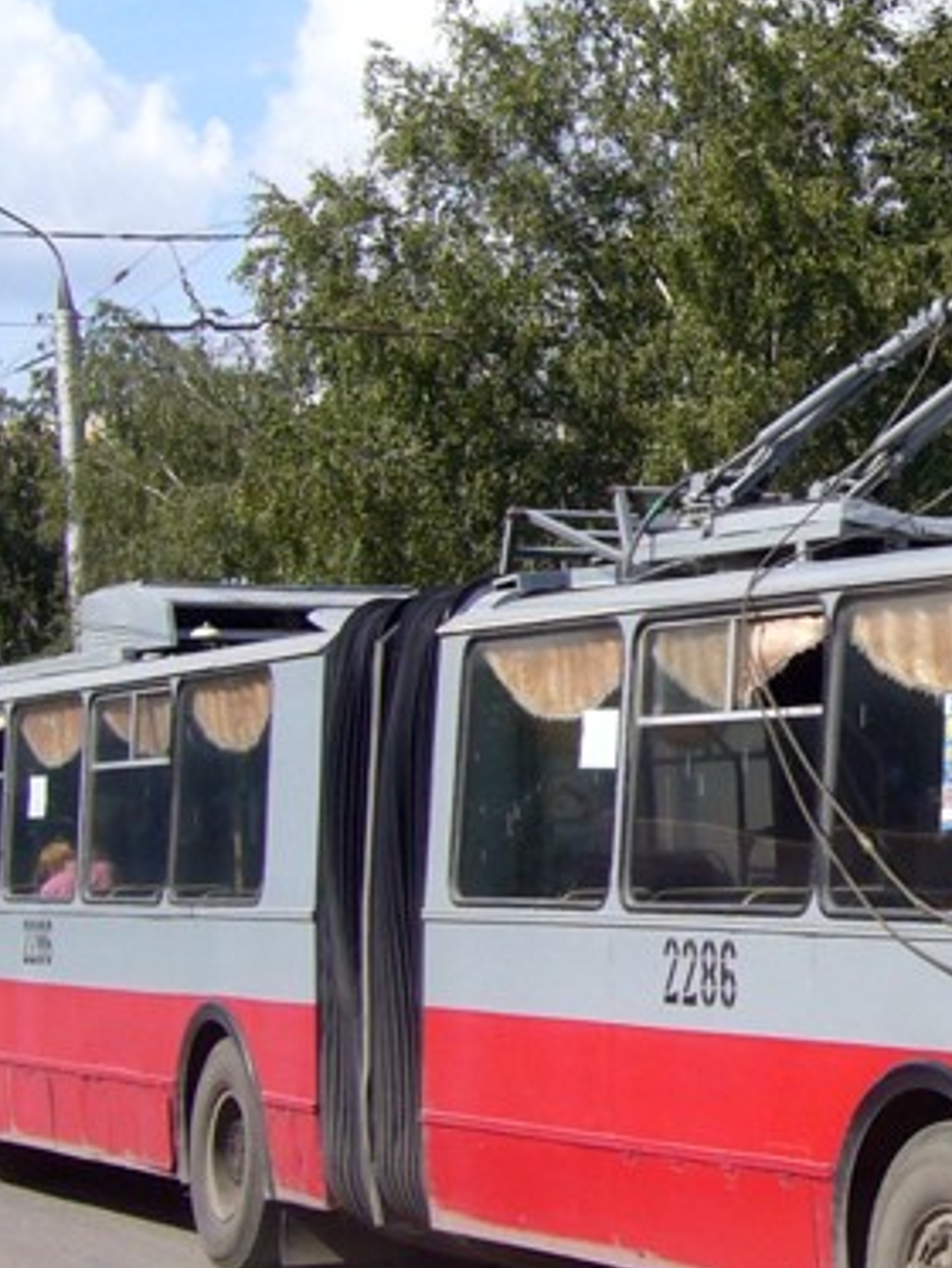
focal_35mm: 96
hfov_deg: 14.6
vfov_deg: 20.4
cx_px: 1323
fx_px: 3518
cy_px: 442
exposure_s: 1/250
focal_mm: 5.8
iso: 80
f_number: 5.6
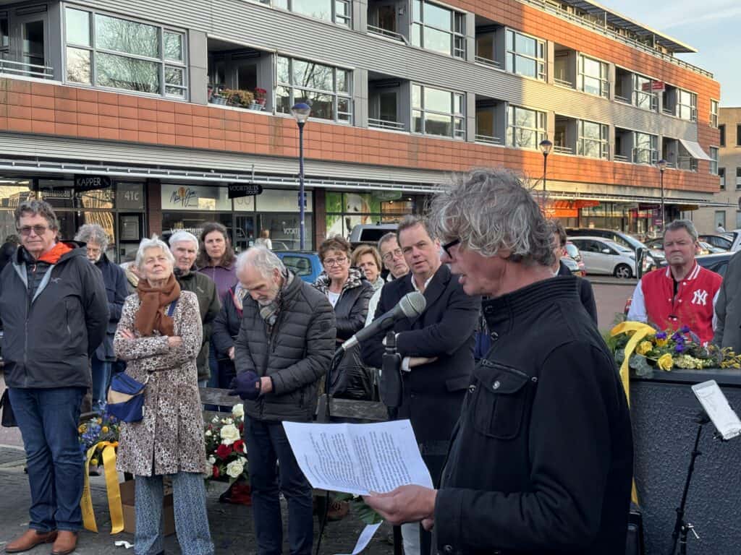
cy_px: 278
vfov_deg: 28.0
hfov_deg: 36.8
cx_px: 370
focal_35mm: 52
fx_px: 1113
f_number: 1.6
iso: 32
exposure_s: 1/121
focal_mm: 5.96
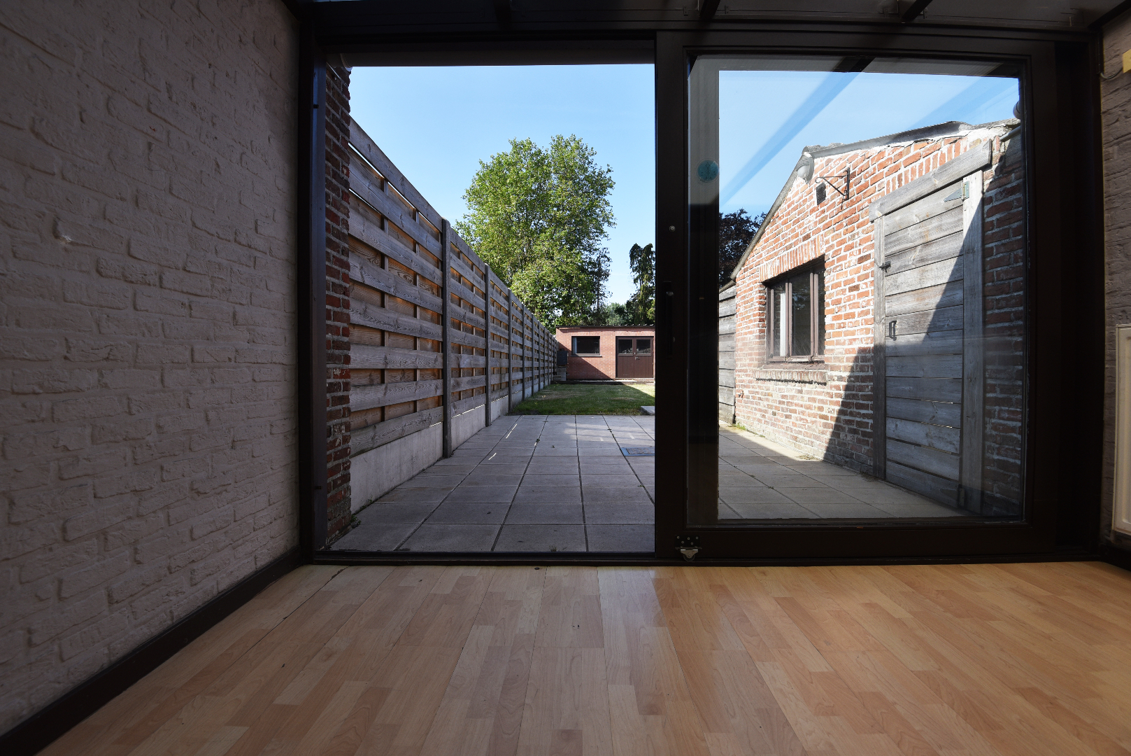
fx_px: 503
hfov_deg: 96.7
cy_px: 378
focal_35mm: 16
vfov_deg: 73.8
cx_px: 566
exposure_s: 1/320
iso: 200
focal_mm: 16
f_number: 8
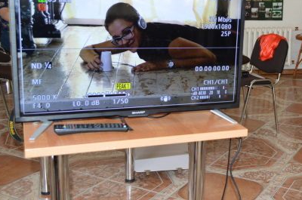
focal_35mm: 50
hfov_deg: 38.8
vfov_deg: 26.9
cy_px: 86
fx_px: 419
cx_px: 220
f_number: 5
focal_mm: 22
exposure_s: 1/100
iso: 800
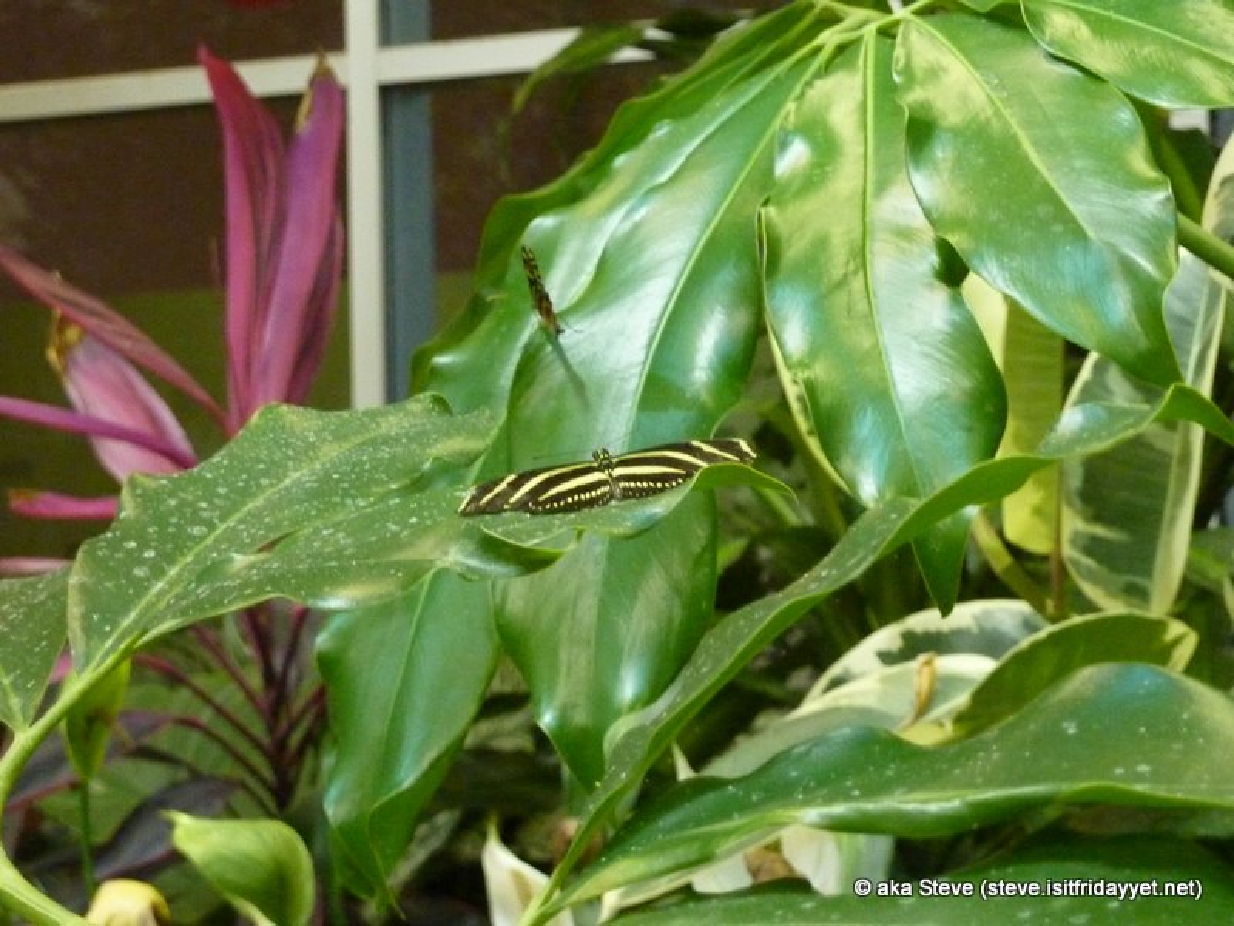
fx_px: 4135
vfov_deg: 12.8
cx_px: 617
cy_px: 463
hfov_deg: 17.0
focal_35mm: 116
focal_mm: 15.8
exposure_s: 1/50
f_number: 4.3
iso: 800
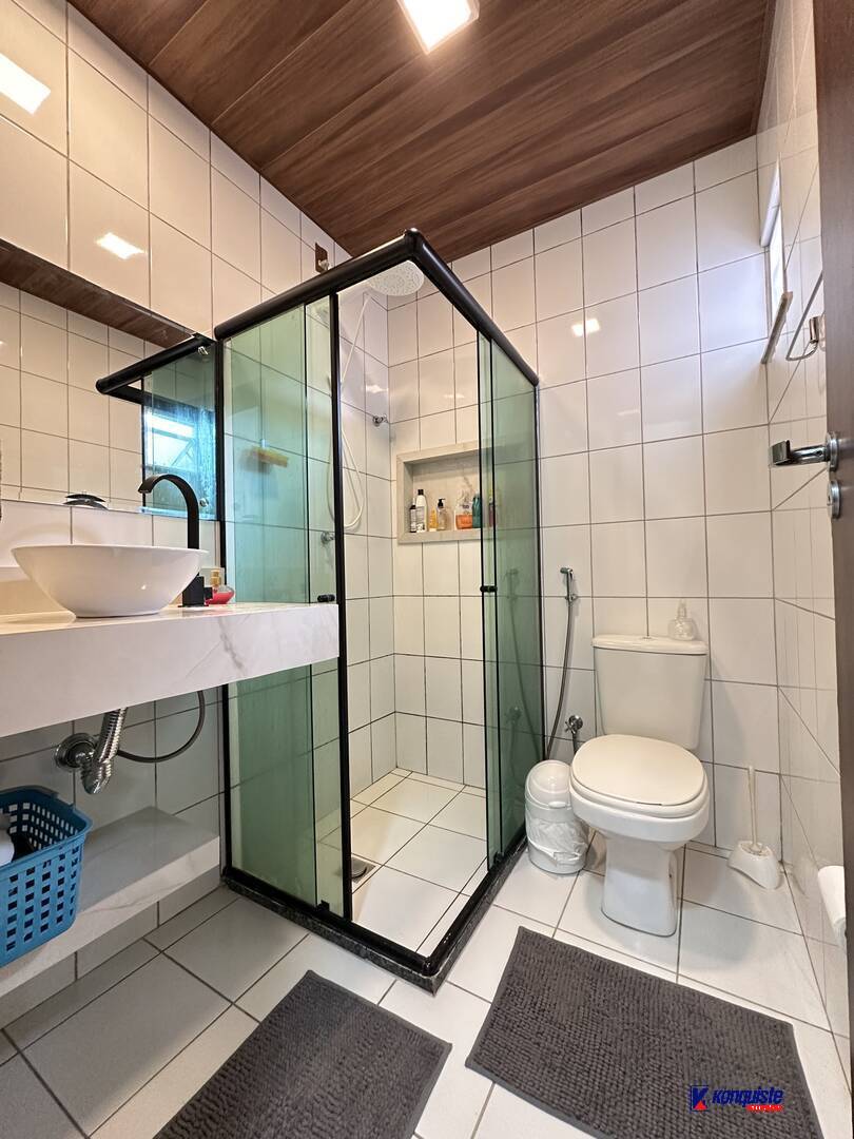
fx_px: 461
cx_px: 427
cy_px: 570
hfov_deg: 85.7
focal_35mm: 14
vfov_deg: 102.1
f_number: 2.2
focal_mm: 2.22
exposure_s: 1/60
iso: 500
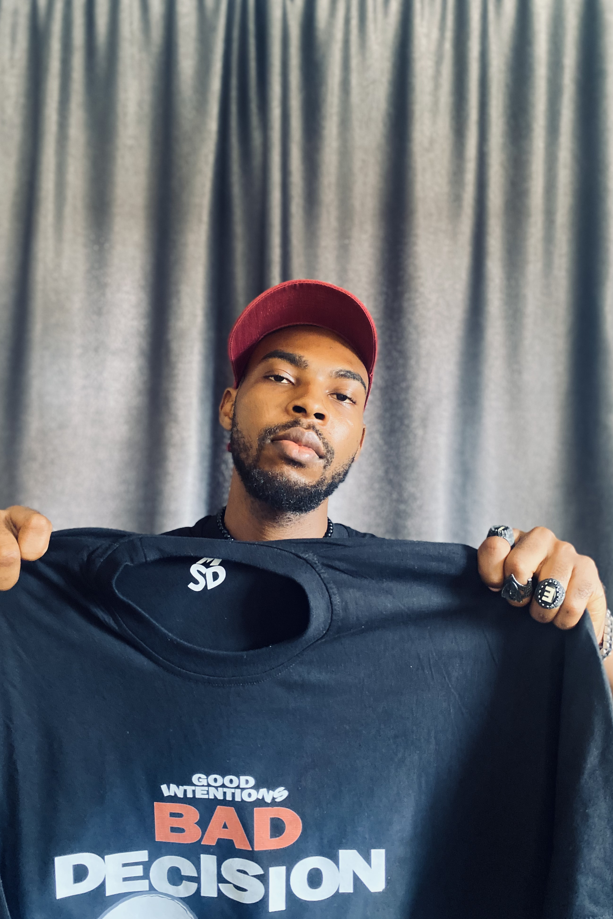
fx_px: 715
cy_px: 451
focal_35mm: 28
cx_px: 266
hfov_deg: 46.3
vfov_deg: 65.5
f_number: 1.8
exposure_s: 1/43
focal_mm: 4.25
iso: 500
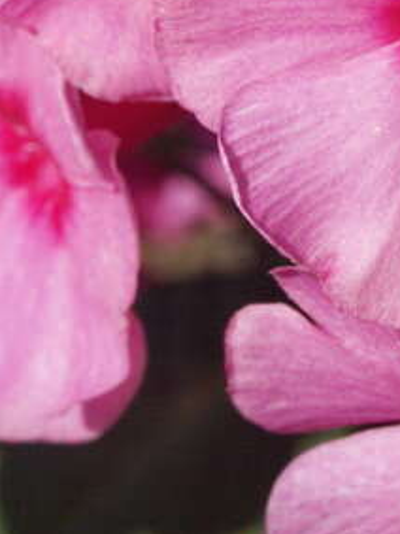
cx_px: 379
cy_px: 42
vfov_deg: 4.2
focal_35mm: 472
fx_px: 7278
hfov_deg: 3.1
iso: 100
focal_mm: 50.69
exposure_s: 1/350
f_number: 9.5
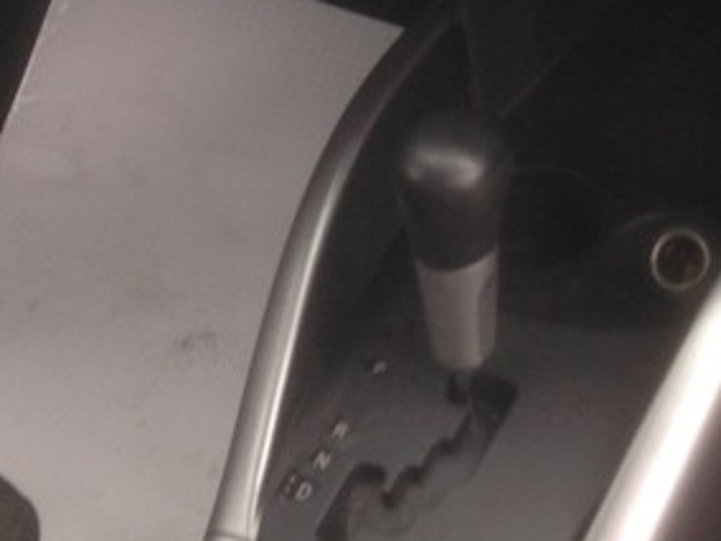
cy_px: -236
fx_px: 2479
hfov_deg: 16.6
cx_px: 373
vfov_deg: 12.0
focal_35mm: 119
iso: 50
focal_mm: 4.13
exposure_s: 1/24
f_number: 2.4
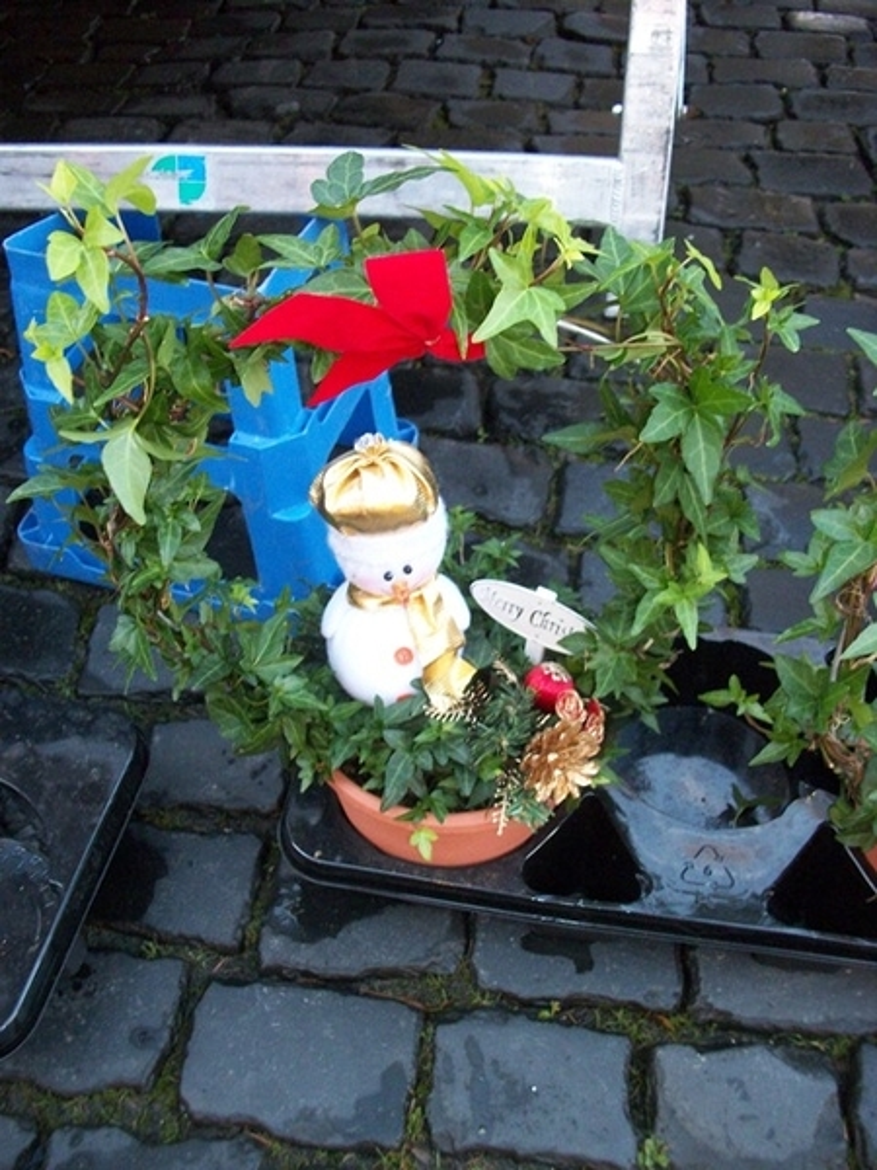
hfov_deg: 44.2
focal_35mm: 32
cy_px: 585
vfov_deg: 56.8
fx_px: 1081
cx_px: 438
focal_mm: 5.7
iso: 320
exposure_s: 1/125
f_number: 2.9
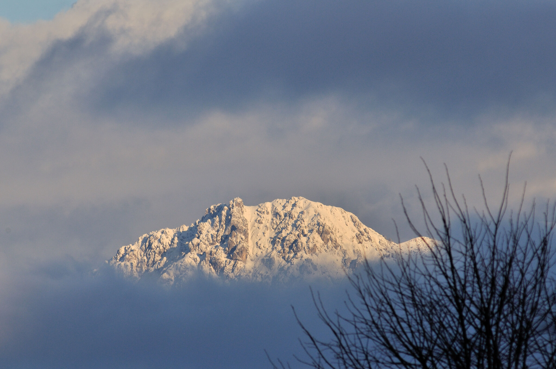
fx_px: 6941
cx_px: 278
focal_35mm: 450
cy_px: 184
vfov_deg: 3.0
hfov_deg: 4.6
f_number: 11
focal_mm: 300
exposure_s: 1/250
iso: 200
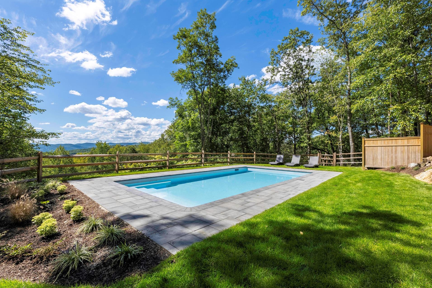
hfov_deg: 100.4
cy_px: 147
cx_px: 213
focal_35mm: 15
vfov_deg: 77.3
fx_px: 180
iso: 320
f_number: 8
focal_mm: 14
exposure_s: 1/2500
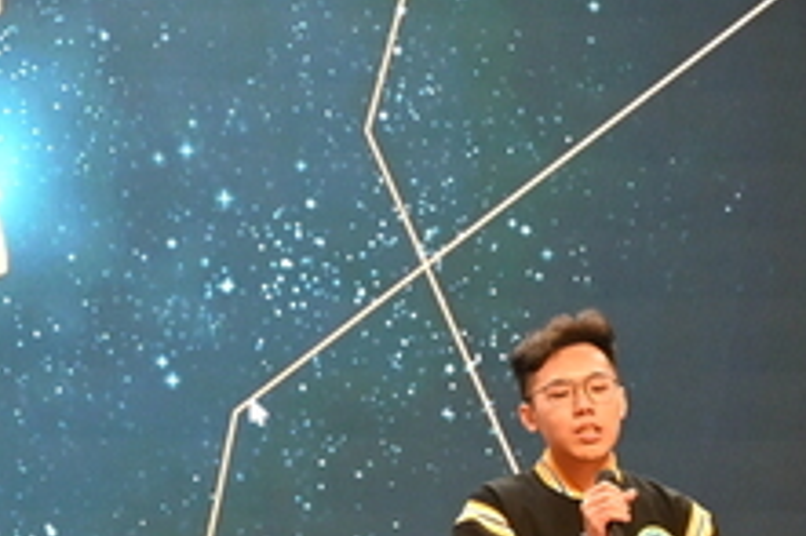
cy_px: 421
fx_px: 5324
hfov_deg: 8.6
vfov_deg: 5.8
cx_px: 179
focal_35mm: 238
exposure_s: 1/80
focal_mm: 50
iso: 3200
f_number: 6.3
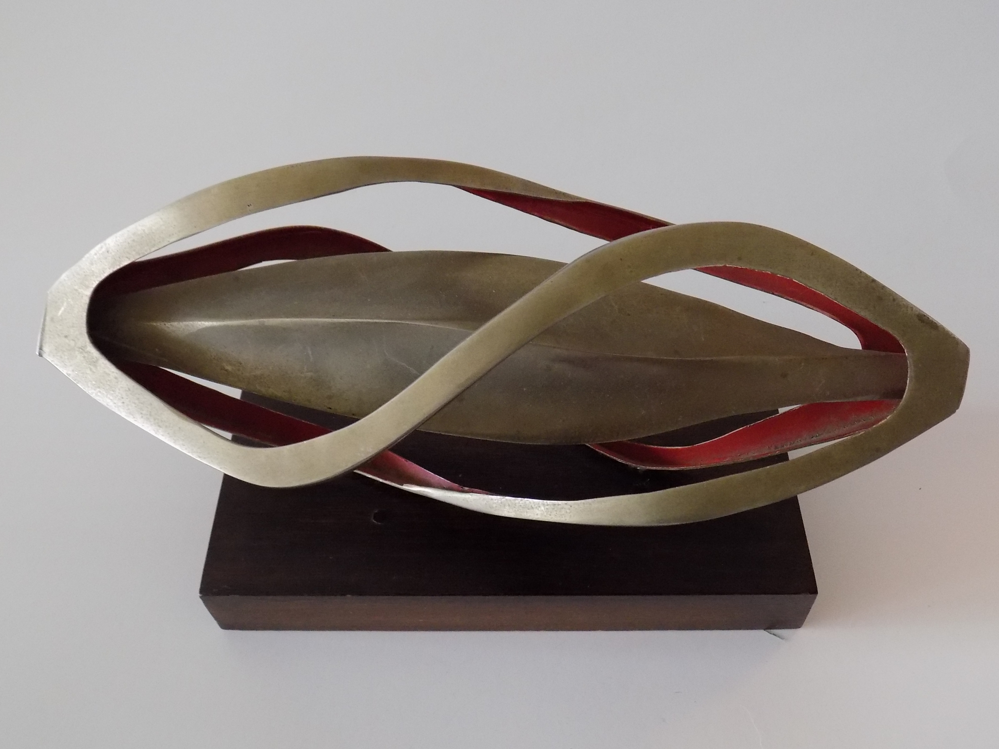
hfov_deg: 60.0
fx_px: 866
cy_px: 374
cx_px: 500
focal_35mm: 30
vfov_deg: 46.8
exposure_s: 1/10
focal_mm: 5.3
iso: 400
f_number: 3.3
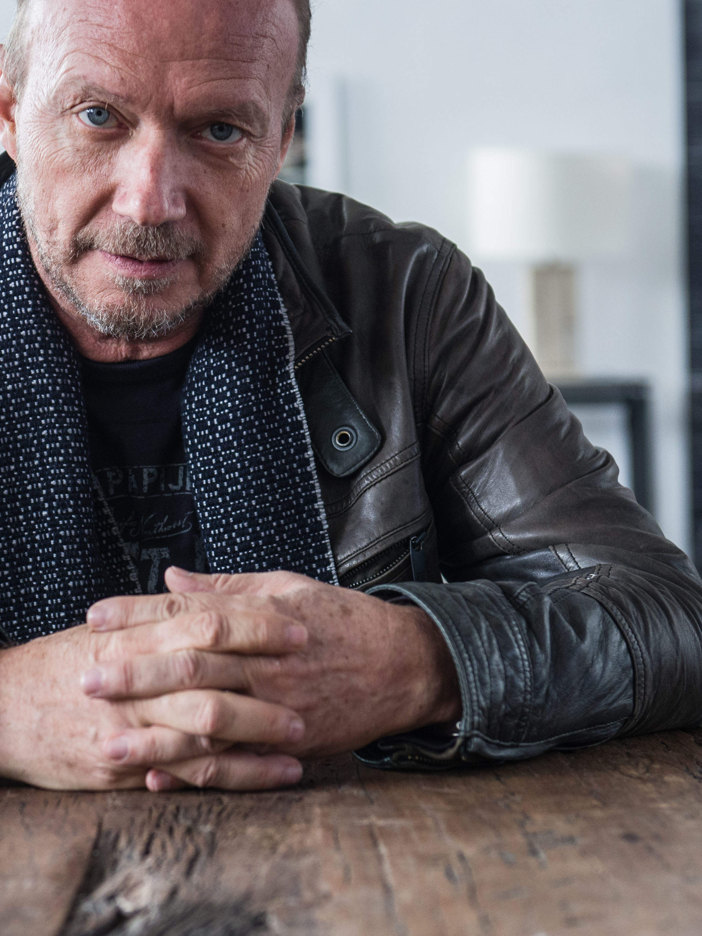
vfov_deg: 17.5
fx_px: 3028
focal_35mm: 112
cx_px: 155
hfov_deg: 13.2
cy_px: 309
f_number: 4
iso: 320
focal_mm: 56
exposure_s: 1/80
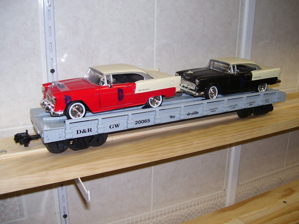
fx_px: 320
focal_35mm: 37
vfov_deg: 38.7
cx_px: 150
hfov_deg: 50.1
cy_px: 112
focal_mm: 6
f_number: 2.7
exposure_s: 1/60
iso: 80
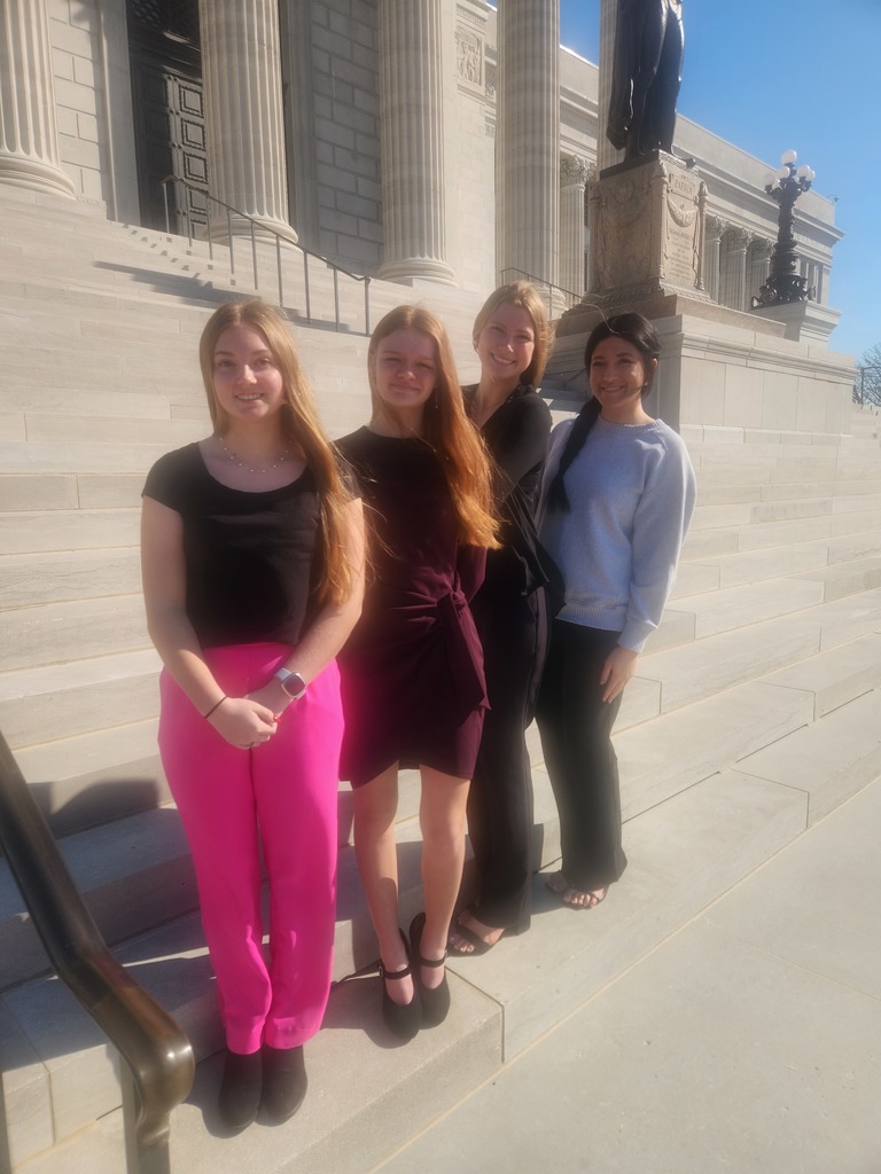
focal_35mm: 23
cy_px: 587
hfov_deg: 58.9
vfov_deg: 73.9
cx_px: 440
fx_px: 780
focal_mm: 5.4
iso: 20
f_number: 1.8
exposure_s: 1/1829
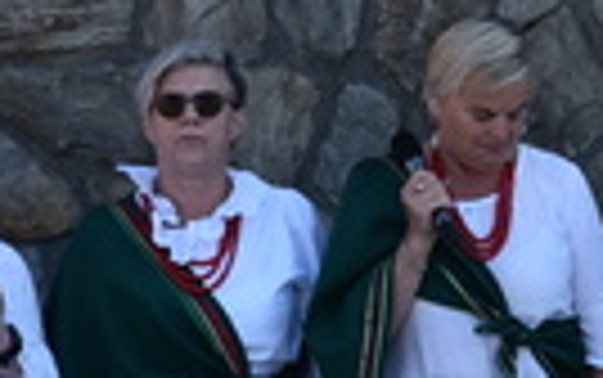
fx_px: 15707
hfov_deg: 2.2
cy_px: 306
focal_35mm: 955
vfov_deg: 1.4
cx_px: 1091
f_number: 5.6
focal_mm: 98
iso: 100
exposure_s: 1/500
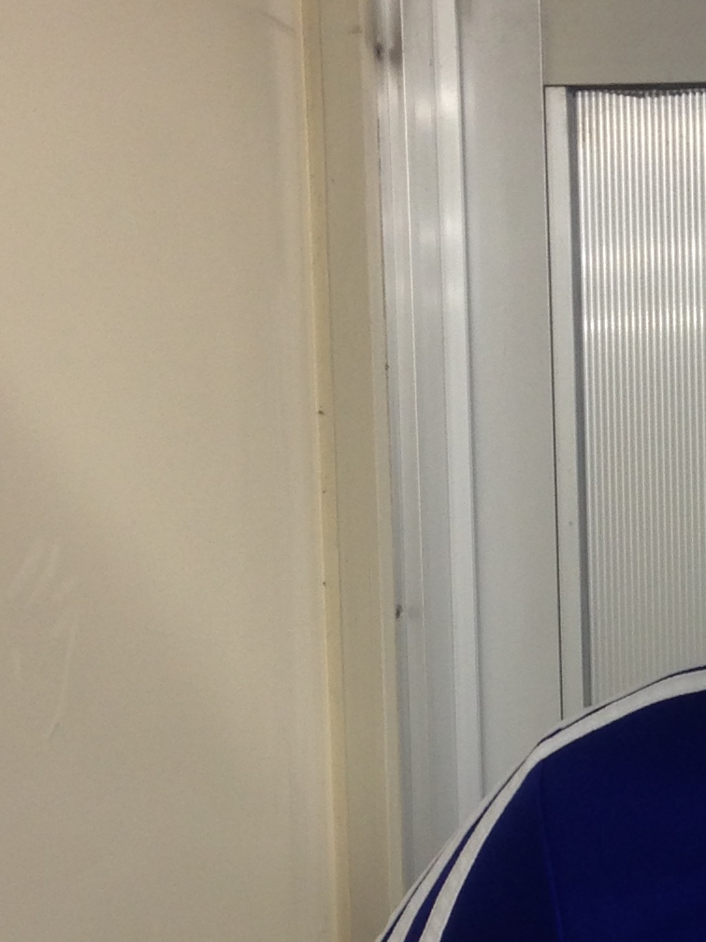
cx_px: 1099
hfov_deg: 13.0
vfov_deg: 18.2
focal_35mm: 107
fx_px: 2910
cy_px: 753
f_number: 2.4
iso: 50
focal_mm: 4.12
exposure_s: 1/24
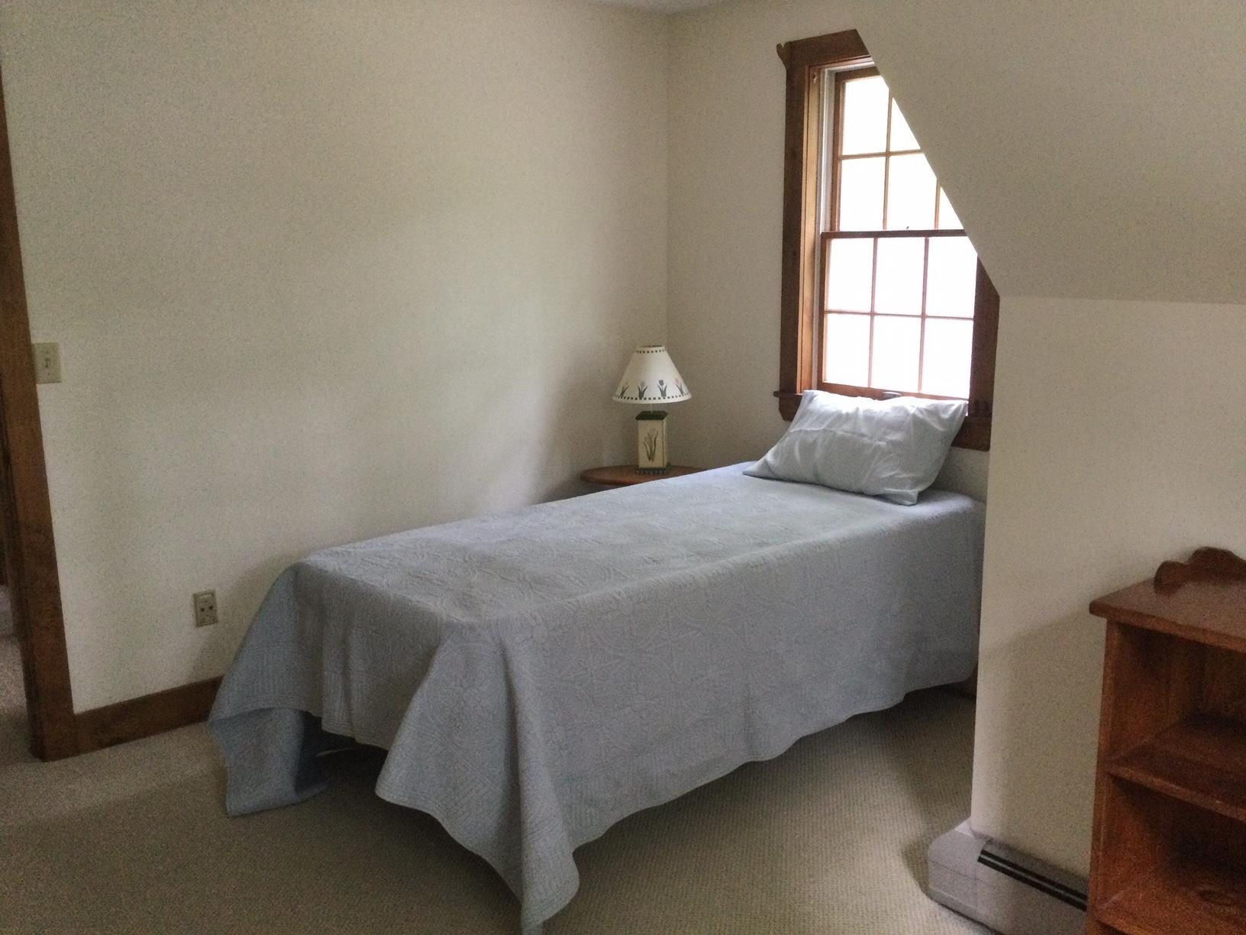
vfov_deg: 45.4
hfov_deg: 58.4
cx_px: 623
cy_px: 468
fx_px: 1116
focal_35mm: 31
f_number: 2.4
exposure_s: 1/30
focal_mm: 3.3
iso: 200
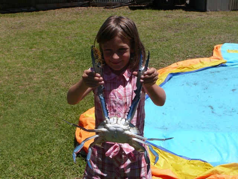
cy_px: 90
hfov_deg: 42.1
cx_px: 119
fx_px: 309
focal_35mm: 45
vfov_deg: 32.2
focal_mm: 6.7
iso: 80
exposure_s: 1/640
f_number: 5.6
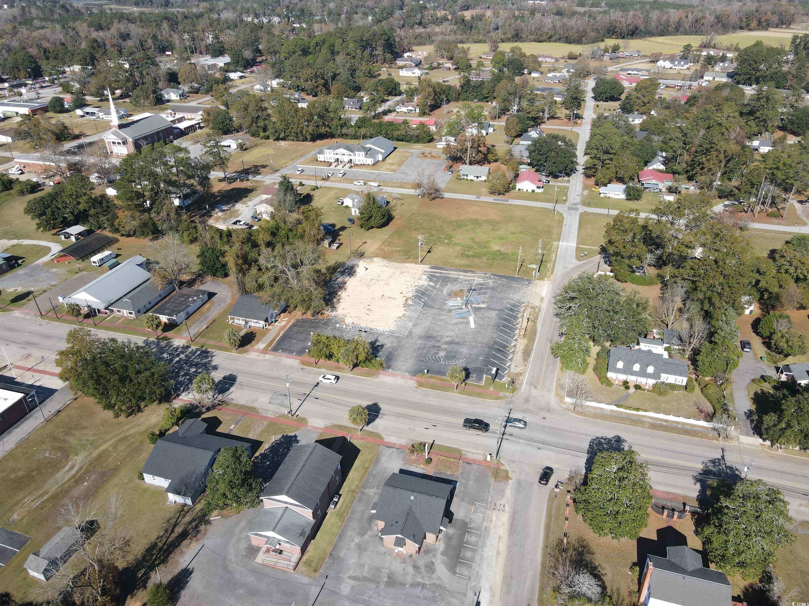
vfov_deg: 56.8
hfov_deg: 71.6
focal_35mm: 24
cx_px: 404
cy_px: 303
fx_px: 561
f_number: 2.8
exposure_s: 1/500
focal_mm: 4.5
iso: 110
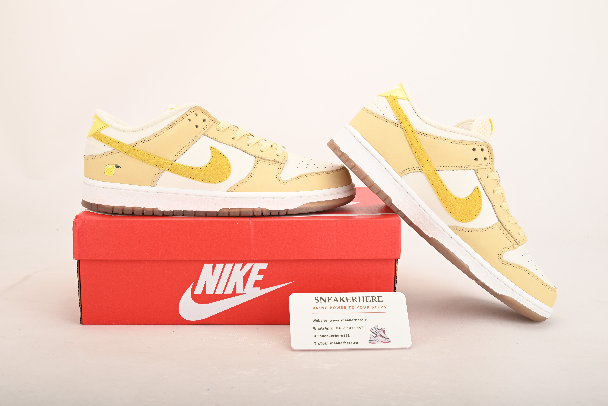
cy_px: 203
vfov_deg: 32.7
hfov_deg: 47.4
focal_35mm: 41
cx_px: 304
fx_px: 693
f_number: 11
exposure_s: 1/200
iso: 100
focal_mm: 41
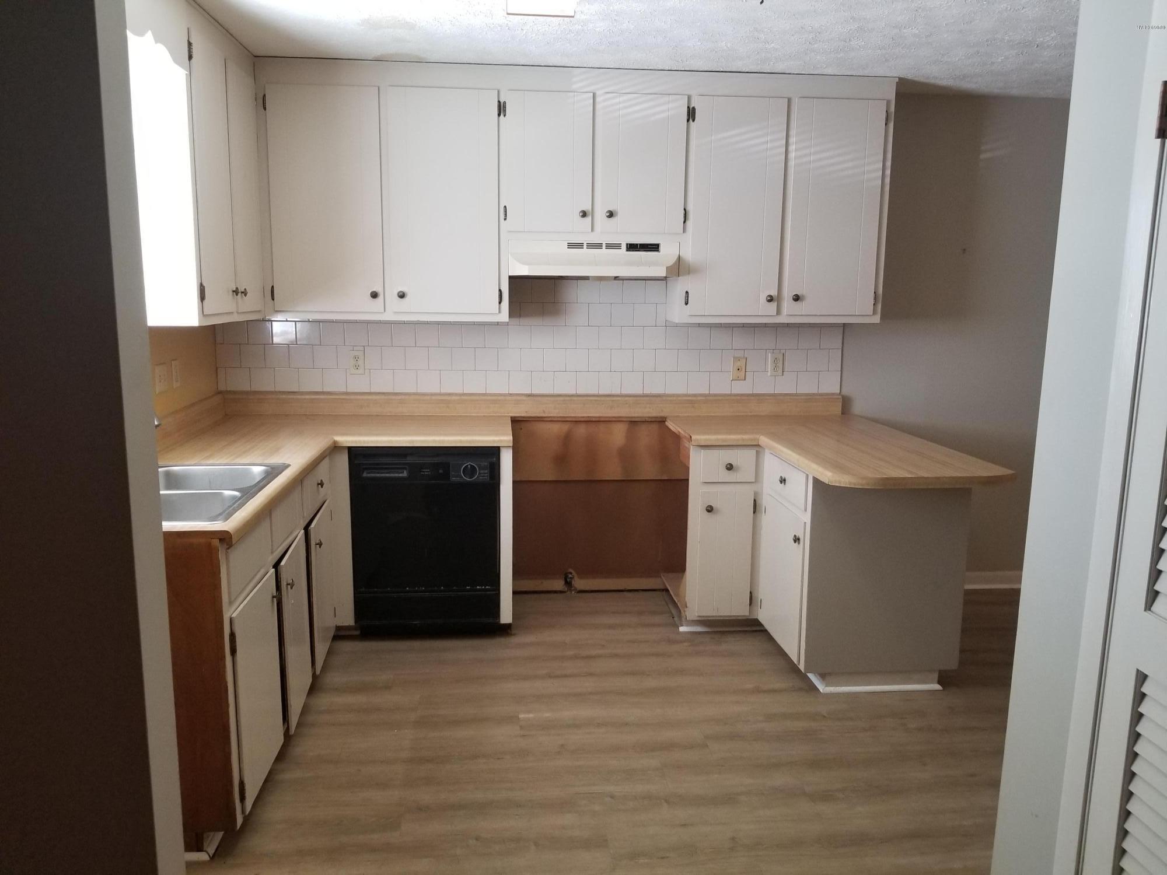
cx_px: 584
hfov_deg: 67.3
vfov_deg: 53.1
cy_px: 438
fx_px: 877
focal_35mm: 26
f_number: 1.7
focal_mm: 4.3
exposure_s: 1/40
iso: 160
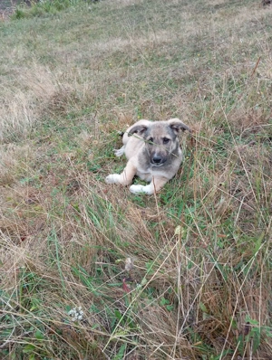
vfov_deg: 63.4
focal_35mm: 28
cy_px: 180
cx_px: 136
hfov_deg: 49.9
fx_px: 292
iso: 189
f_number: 1.8
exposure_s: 1/100
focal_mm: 4.22
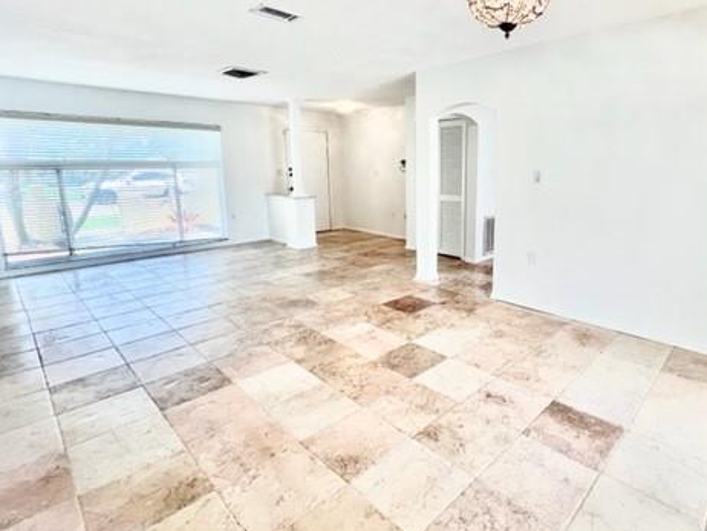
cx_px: 428
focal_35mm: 18
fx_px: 368
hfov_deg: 86.5
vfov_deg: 71.3
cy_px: 231
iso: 80
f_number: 1.8
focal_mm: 1.57
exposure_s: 1/122
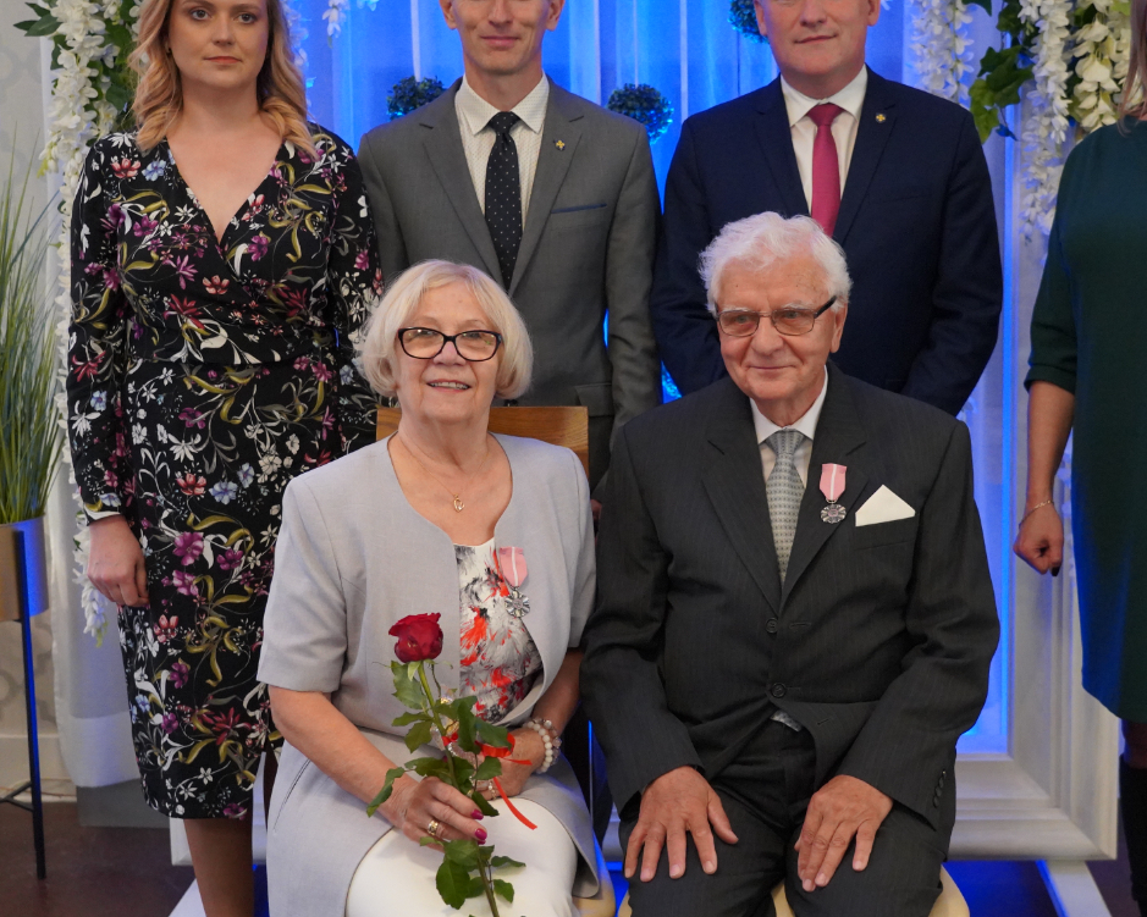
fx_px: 1765
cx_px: 673
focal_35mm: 52
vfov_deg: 29.1
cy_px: 415
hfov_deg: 35.9
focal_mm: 40
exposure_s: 1/160
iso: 10000
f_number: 4
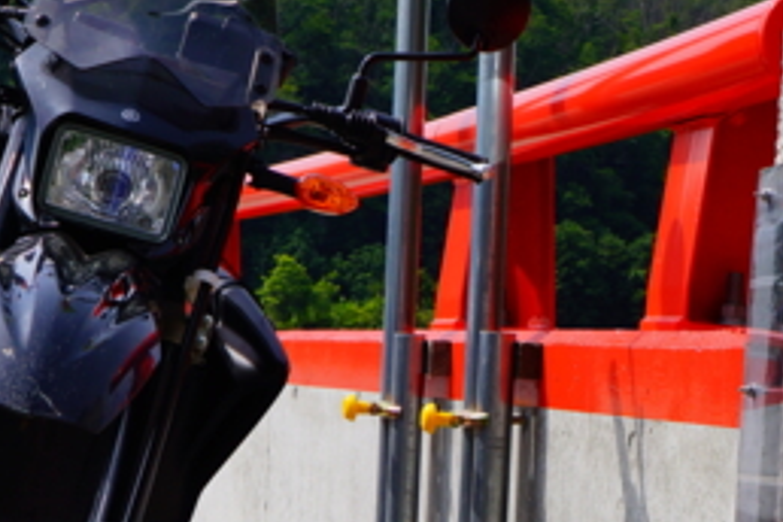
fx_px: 2023
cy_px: 454
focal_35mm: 93
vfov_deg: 14.6
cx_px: 616
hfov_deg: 21.7
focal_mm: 20
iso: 100
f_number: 8
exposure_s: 1/400
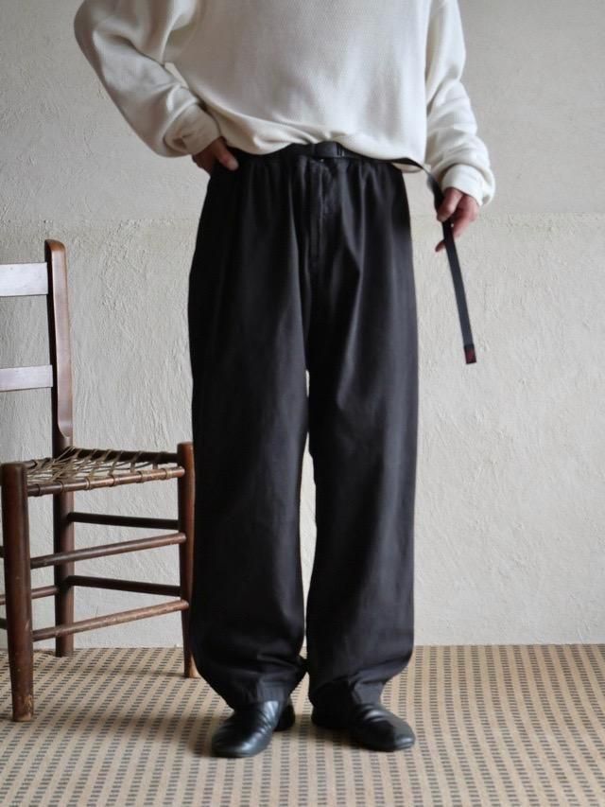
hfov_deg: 19.4
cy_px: 404
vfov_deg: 25.7
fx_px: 1771
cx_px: 302
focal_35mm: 76
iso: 1250
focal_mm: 38
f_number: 3.9
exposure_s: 1/100
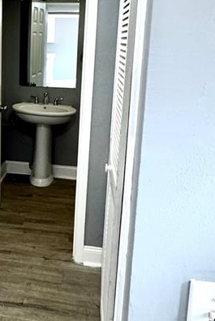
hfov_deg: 28.8
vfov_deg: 44.0
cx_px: 6
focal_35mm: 44
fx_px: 394
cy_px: 114
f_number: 2.2
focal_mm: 2.22
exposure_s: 1/120
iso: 200
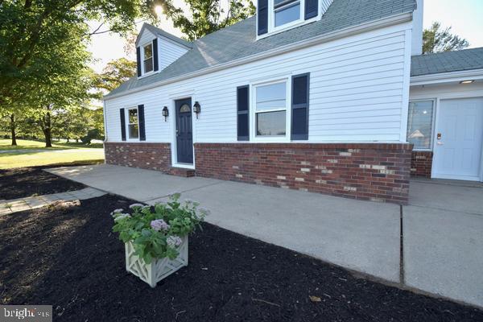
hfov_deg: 100.4
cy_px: 161
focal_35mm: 15
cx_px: 242
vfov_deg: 77.3
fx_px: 201
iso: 320
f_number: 8
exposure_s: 1/250
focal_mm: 10
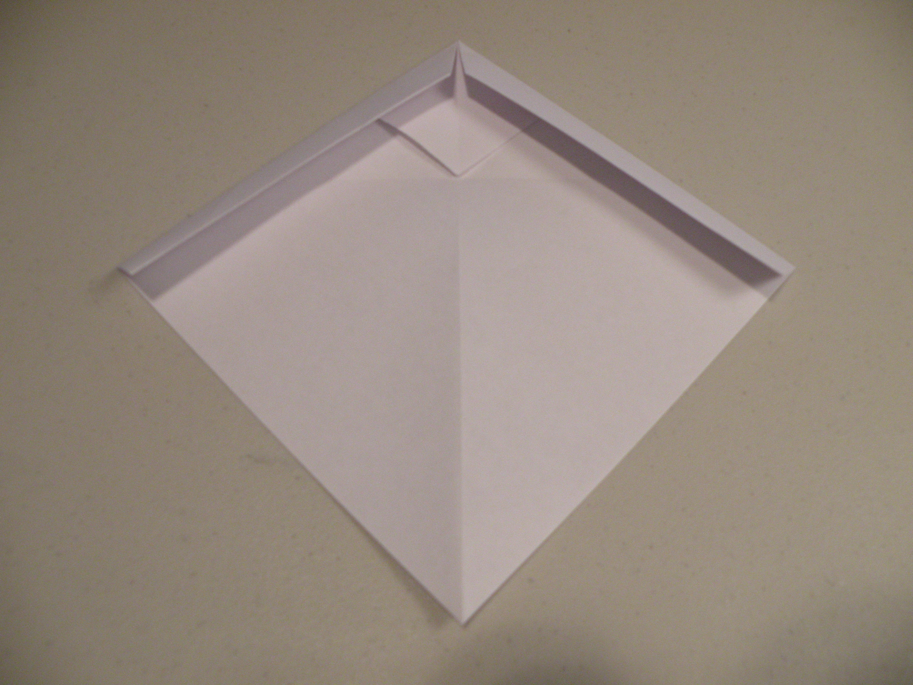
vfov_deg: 51.4
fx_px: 712
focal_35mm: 27
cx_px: 456
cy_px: 342
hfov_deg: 65.3
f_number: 2.8
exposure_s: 1/60
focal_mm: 4.7
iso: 243
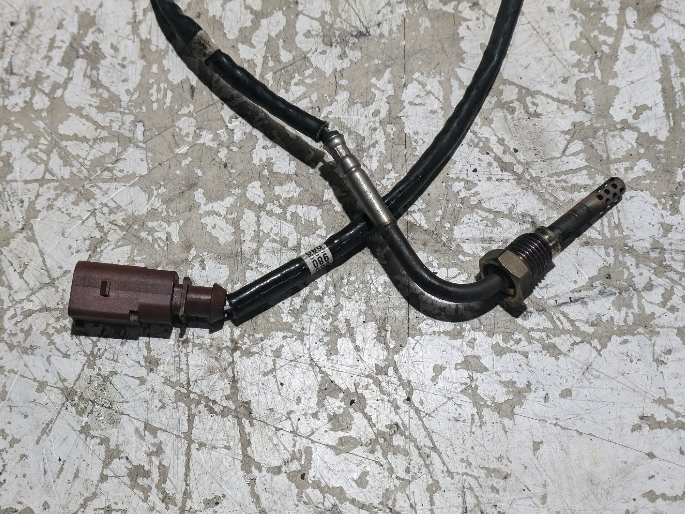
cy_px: 257
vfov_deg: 28.6
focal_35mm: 51
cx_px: 342
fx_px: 1009
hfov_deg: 37.5
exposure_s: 1/100
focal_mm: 5.43
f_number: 1.89
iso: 119
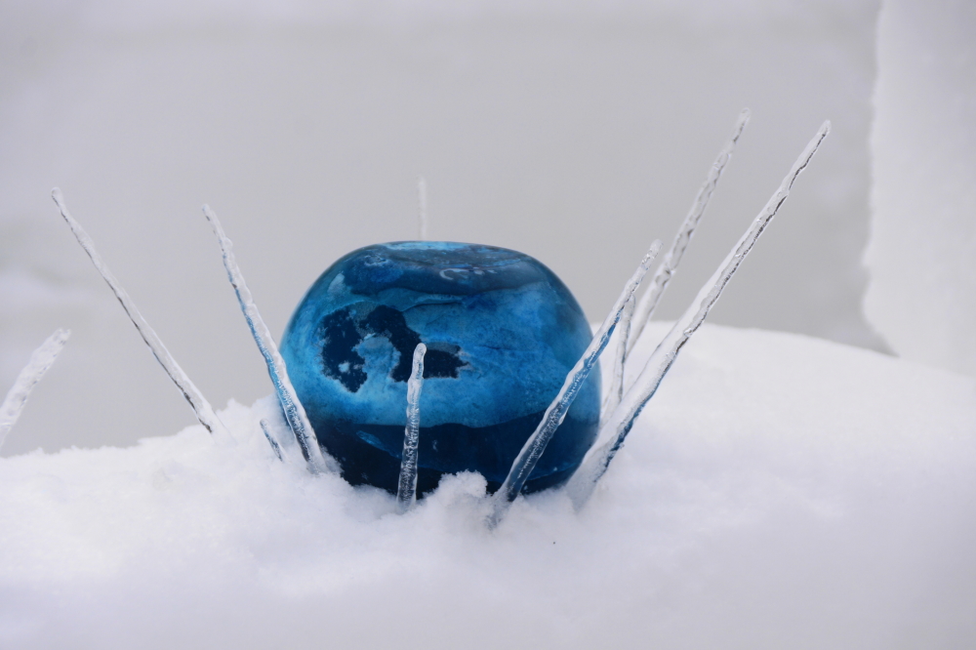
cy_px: 325
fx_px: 4878
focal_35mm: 180
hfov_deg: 11.4
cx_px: 488
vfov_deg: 7.6
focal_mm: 120
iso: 100
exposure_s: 1/200
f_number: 6.3
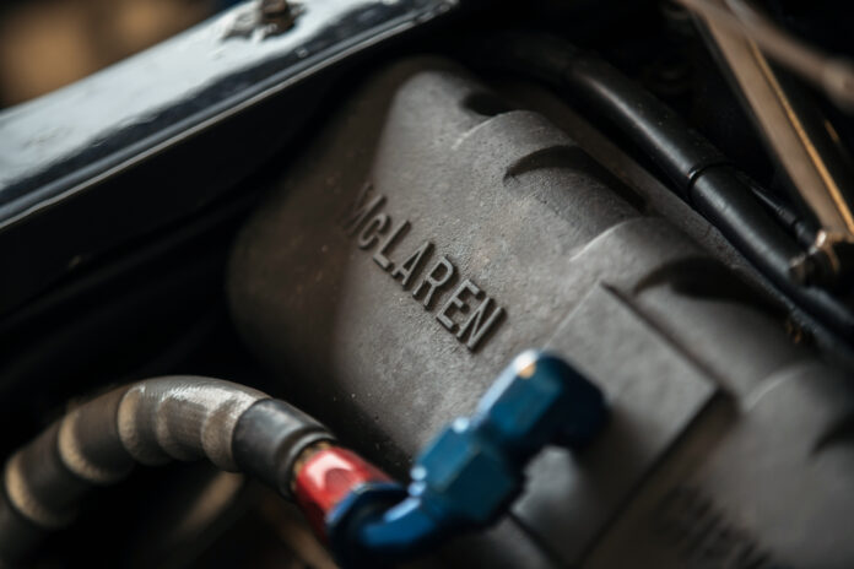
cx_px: 427
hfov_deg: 12.2
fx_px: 3985
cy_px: 284
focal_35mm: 168
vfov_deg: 8.2
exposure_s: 1/160
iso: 500
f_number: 2.8
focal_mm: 168
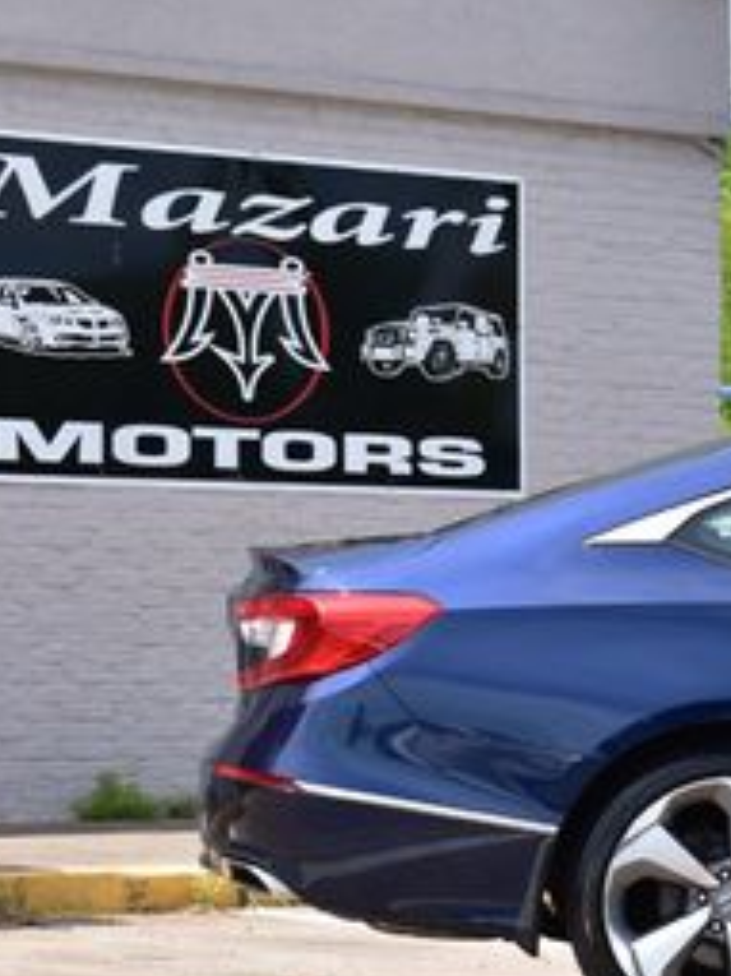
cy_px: 743
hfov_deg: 9.5
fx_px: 4283
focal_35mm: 152
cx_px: 1133
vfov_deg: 13.0
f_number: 11
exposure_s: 1/320
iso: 400
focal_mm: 42
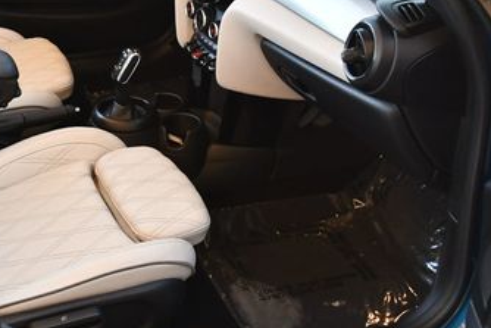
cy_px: 90
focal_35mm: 69
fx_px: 941
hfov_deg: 28.4
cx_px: 71
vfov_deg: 19.6
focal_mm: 18
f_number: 3.5
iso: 560
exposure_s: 1/250
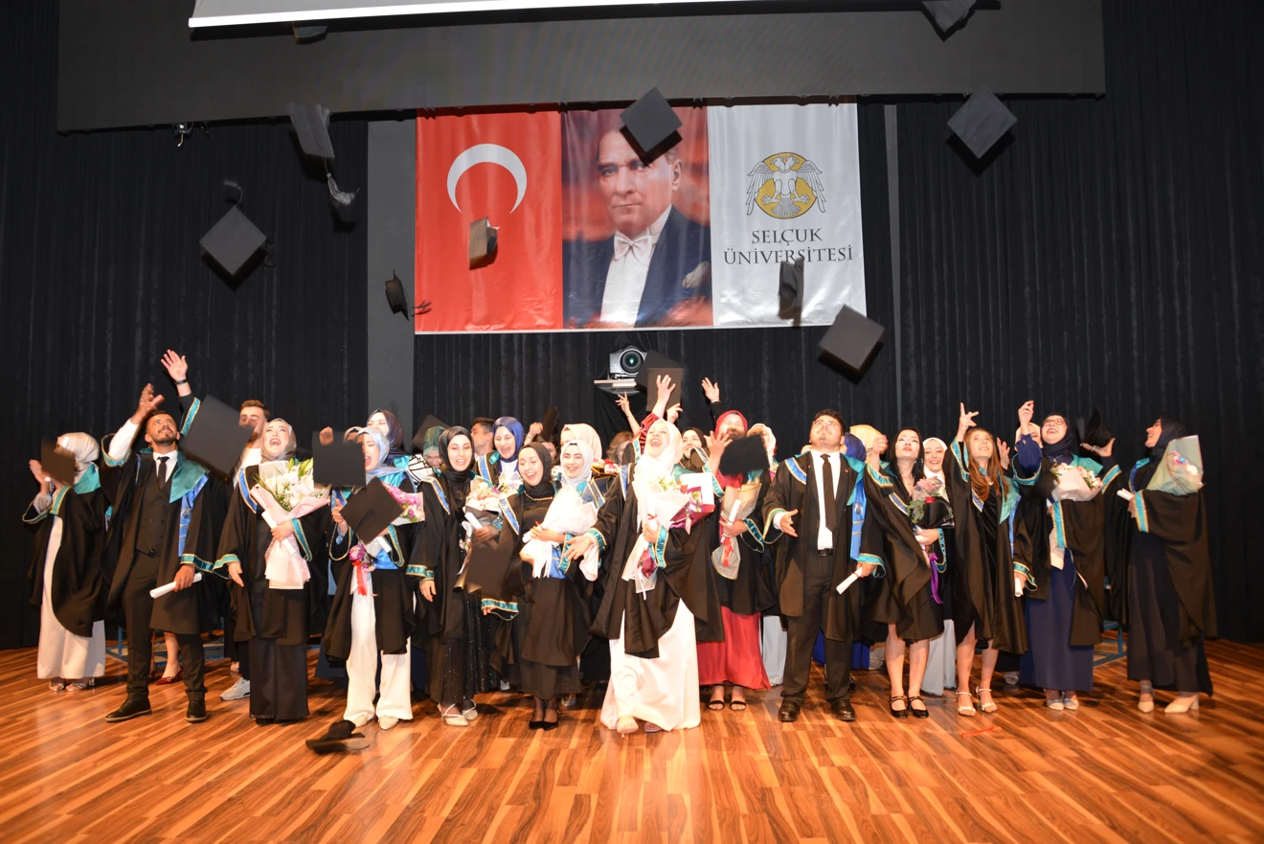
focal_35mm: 28
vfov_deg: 46.4
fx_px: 983
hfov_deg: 65.5
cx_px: 632
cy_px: 422
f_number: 4
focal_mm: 28
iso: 800
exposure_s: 1/60
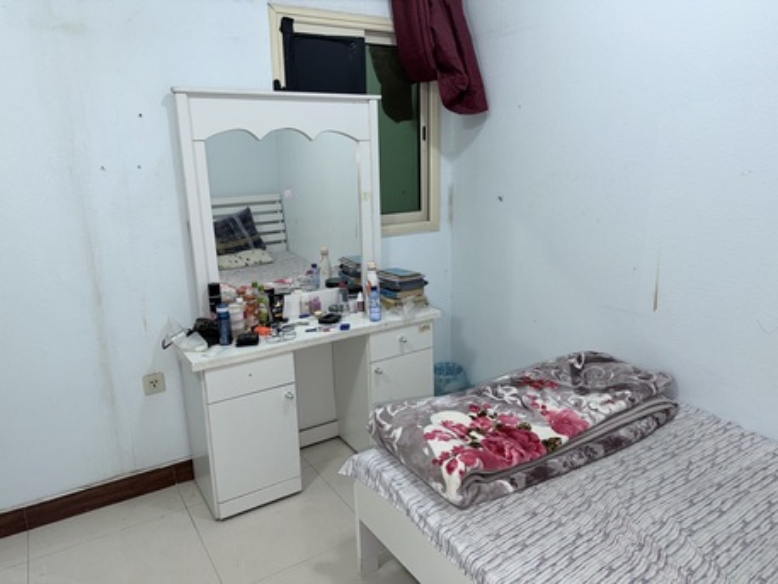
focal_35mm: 24
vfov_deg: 56.8
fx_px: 540
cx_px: 389
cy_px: 292
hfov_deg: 71.6
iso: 64
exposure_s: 1/27
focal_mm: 6.76
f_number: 1.78
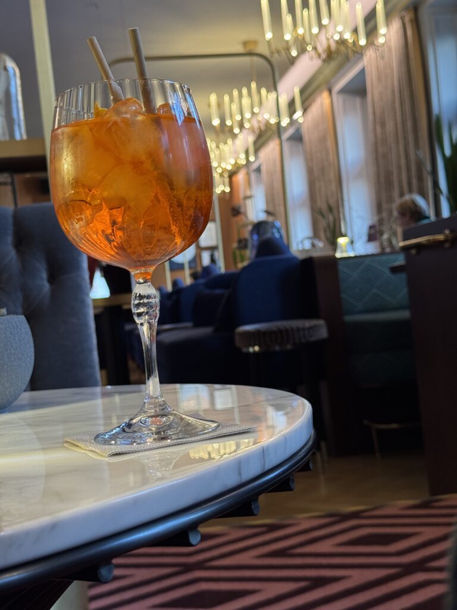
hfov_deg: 30.3
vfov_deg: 39.7
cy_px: 305
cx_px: 228
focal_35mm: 48
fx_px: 845
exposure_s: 1/33
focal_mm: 6.76
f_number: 1.78
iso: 200
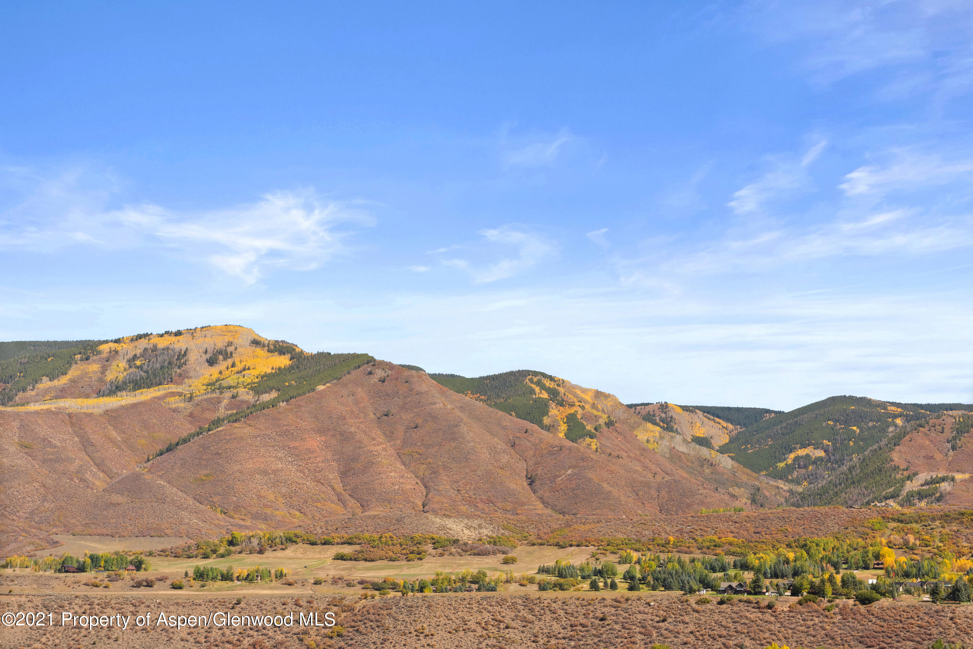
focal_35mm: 66
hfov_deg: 30.5
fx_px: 1784
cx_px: 486
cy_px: 324
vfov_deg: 20.6
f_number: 7.1
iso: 400
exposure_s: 1/800
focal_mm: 66
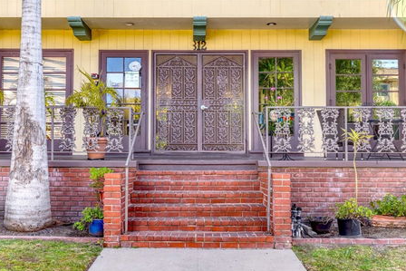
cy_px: 144
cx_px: 205
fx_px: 338
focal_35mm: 30
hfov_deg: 61.9
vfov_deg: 43.6
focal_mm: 28
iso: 800
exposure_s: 1/200
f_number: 5.6
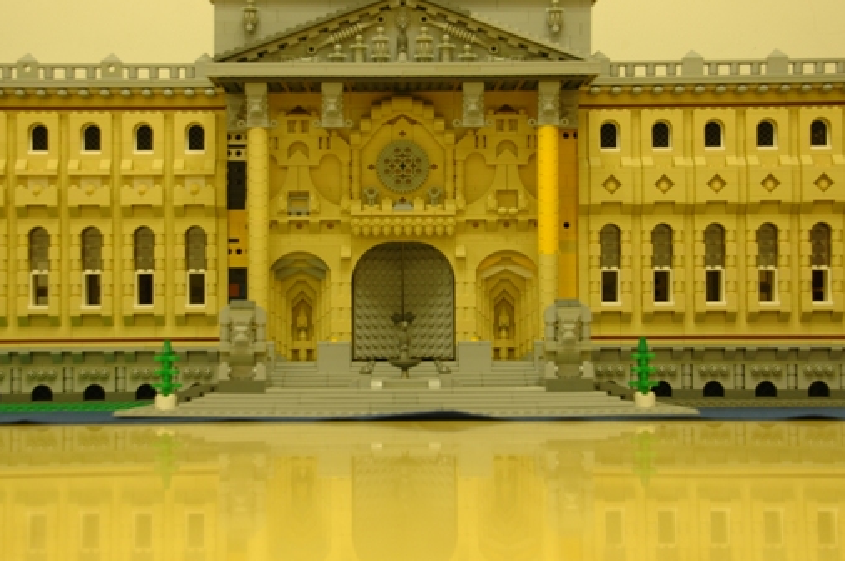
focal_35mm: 75
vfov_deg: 18.1
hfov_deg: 27.0
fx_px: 1758
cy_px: 240
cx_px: 406
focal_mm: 42
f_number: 4.2
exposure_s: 1/4
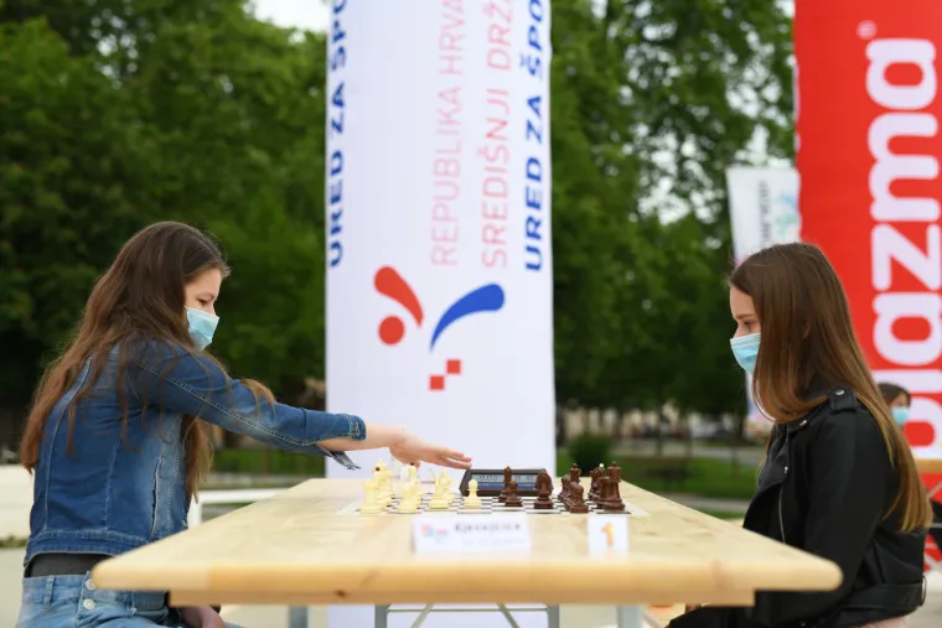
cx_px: 471
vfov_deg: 27.0
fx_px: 1308
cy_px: 314
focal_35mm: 50
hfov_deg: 39.6
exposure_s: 1/1250
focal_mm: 50
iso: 125
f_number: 2.8
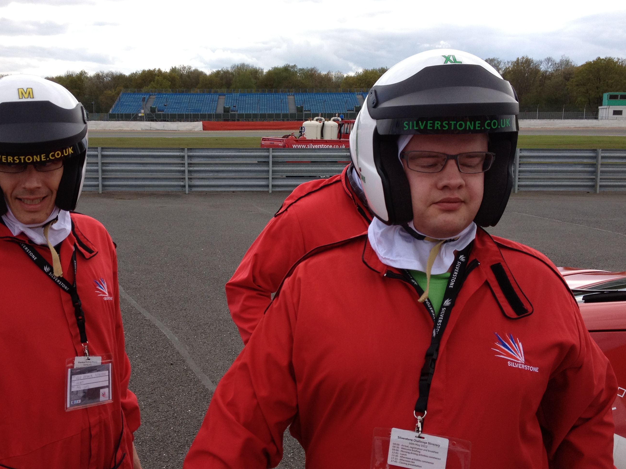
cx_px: 276
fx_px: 796
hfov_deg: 42.9
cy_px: 224
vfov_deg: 32.9
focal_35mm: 44
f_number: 2.4
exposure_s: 1/1082
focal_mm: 4.28
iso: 64
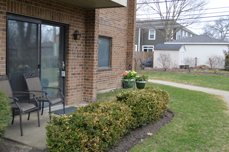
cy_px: 77
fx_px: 241
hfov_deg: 50.7
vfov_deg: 35.0
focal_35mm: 38
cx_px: 112
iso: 110
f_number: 5.6
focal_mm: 24
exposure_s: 1/125
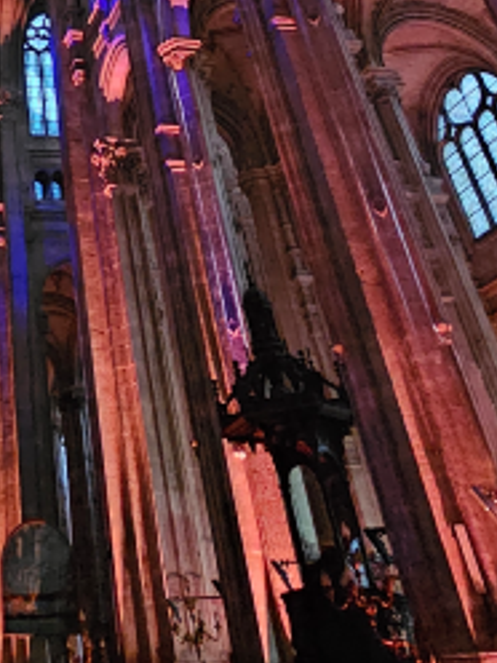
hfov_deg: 31.1
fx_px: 804
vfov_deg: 37.8
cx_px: -29
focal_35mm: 42
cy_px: -56
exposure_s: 1/25
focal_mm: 2.2
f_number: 2.2
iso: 1600
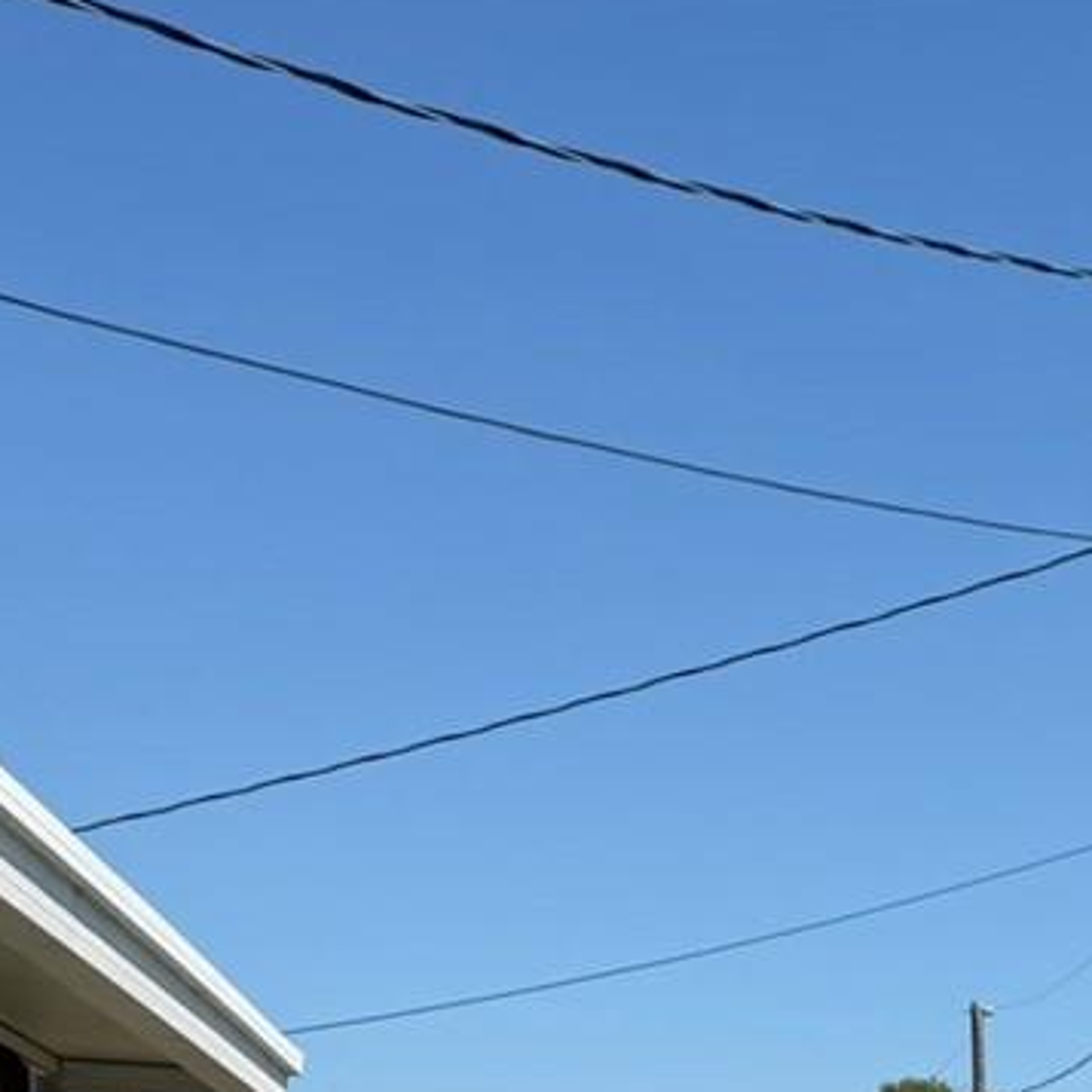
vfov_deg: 16.9
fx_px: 3391
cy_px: 1523
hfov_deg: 17.8
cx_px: 1120
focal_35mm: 95
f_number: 1.78
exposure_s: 1/4975
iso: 80
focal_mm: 6.76
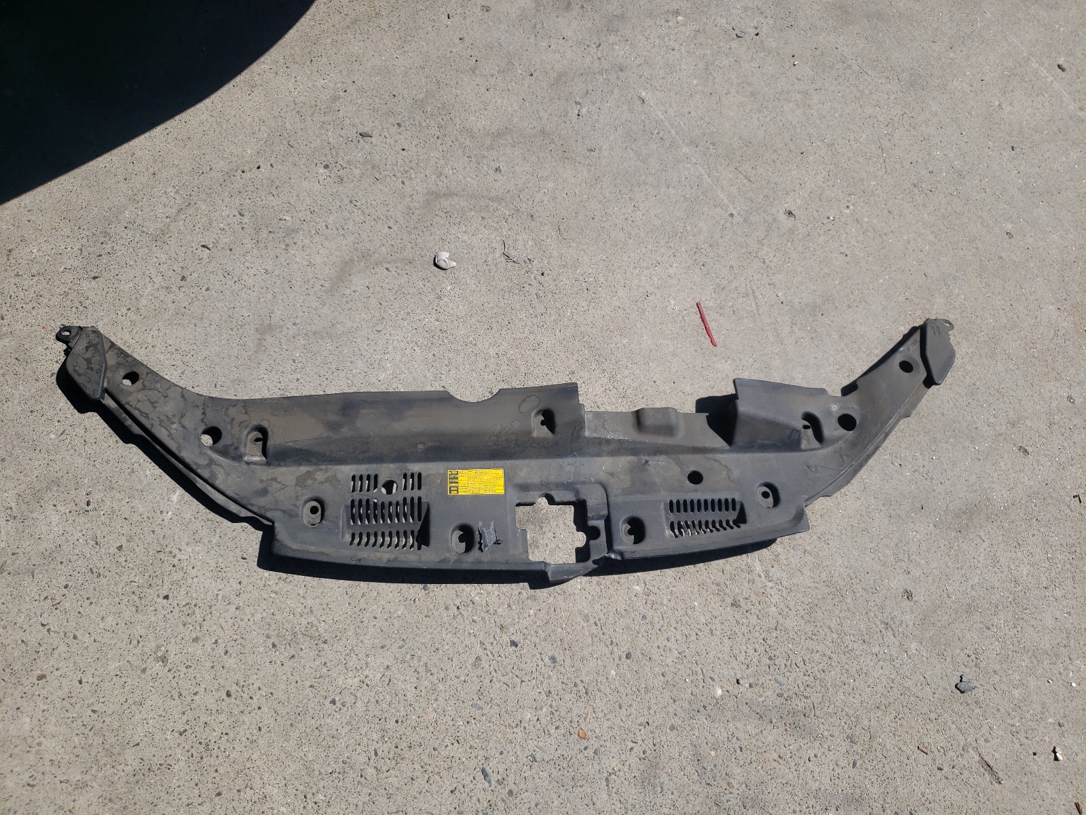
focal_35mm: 26
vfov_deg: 53.1
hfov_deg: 67.3
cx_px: 543
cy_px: 408
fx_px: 816
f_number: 1.5
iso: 50
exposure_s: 1/3333
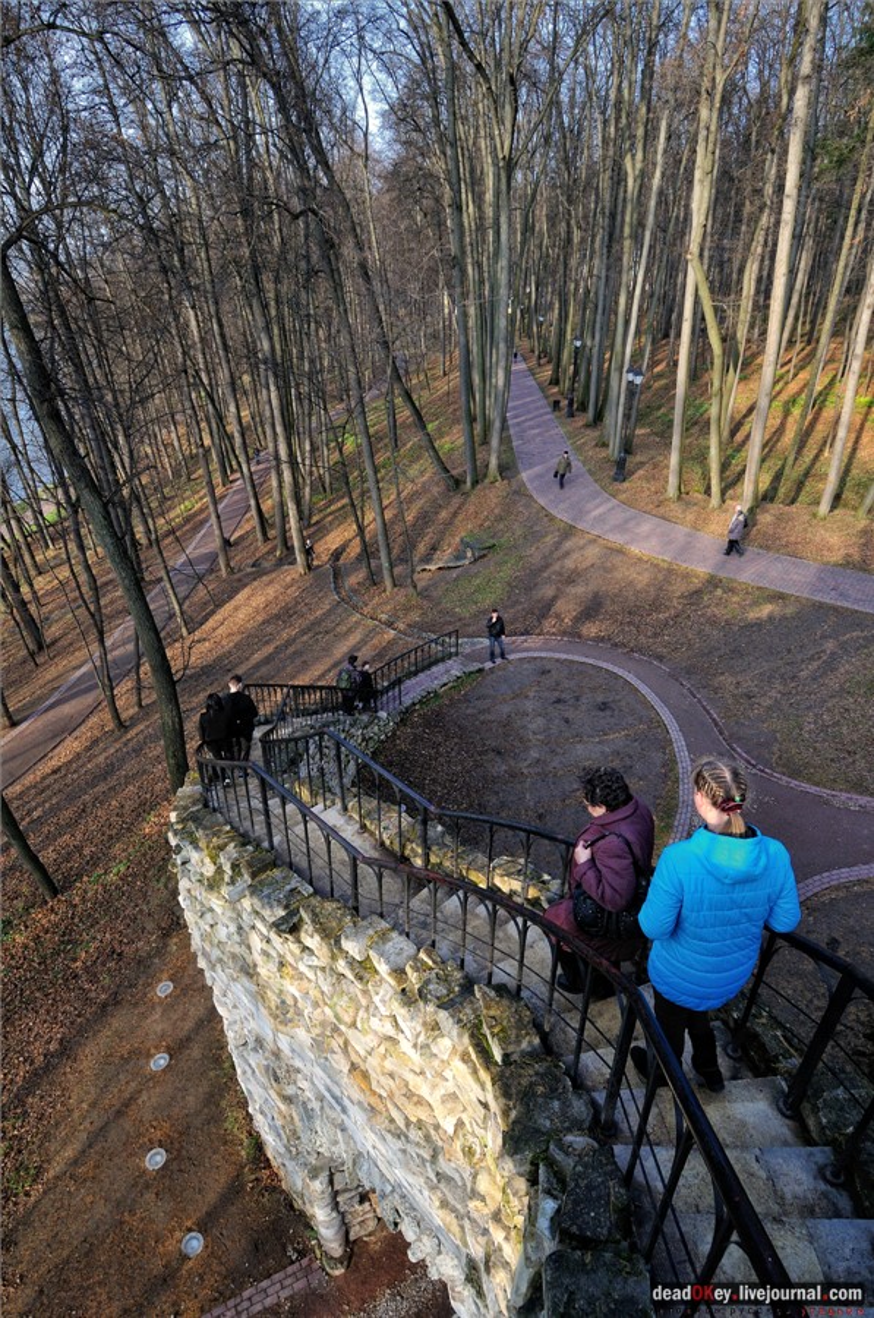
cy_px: 659
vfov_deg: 90.1
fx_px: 658
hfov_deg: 67.2
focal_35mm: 18
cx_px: 437
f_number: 7.1
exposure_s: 1/320
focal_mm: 12
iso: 500
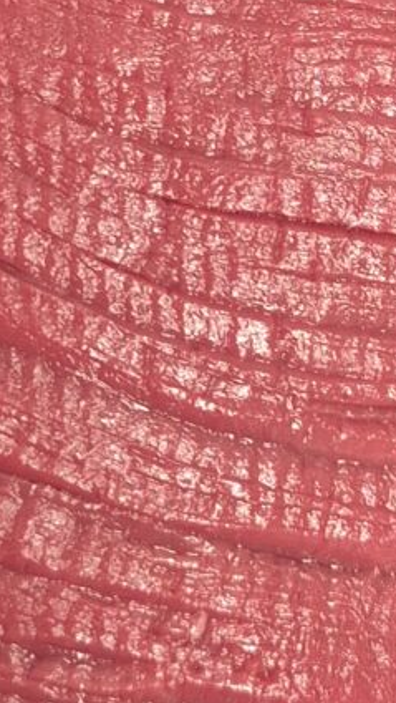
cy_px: 149
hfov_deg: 10.0
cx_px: 169
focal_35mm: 121
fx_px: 2255
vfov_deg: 17.6
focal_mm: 5.4
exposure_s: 1/100
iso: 400
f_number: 1.8
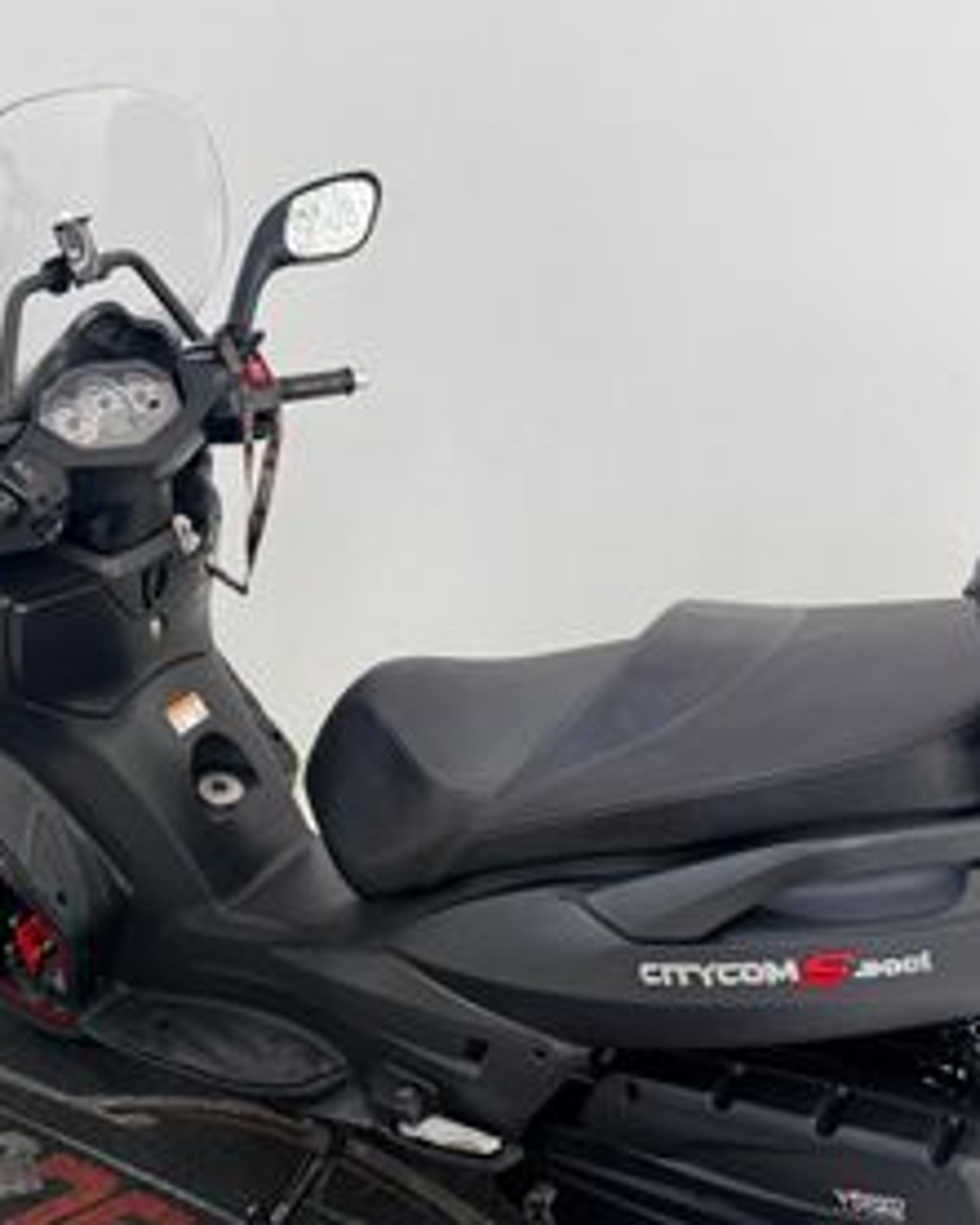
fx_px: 1449
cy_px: 732
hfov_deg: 37.1
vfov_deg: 45.5
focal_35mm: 40
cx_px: 359
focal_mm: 6.76
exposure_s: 1/120
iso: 125
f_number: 1.78
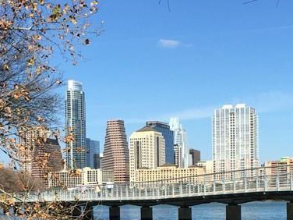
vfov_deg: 18.2
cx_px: 157
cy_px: 224
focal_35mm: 79
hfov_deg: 24.7
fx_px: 669
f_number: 2.2
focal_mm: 4.15
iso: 32
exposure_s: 1/2083
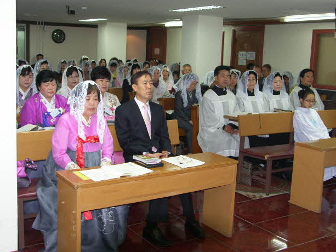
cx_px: 161
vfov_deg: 30.9
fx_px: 456
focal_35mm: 47
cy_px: 122
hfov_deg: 40.4
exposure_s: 1/50
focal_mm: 11.5
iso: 80
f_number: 2.5
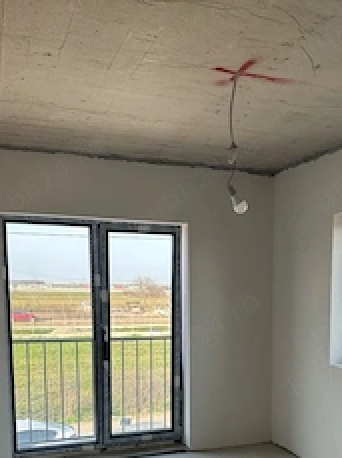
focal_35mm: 42
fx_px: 555
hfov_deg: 33.9
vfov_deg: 42.8
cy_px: 366
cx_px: 234
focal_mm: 6.86
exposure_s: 1/144
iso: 64
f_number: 1.78
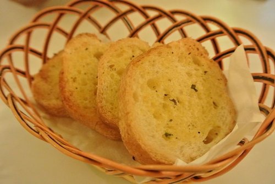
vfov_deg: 45.0
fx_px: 222
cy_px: 92
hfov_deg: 63.6
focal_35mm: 29
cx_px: 138
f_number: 3.5
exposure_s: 1/125
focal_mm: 11
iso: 3200
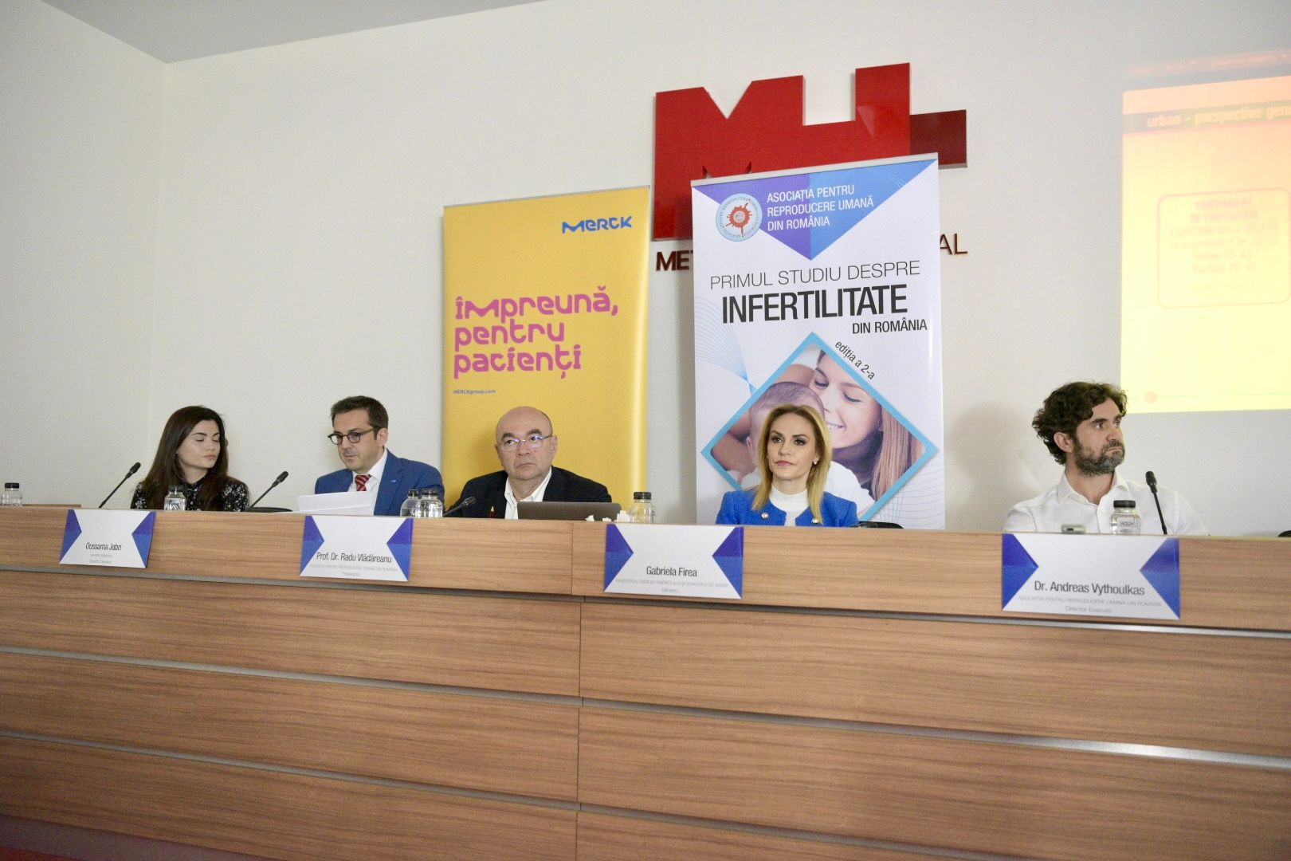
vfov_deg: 41.1
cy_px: 430
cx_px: 646
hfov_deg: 58.7
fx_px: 1147
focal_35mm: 32
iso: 4000
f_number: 2.8
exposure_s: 1/320
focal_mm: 32
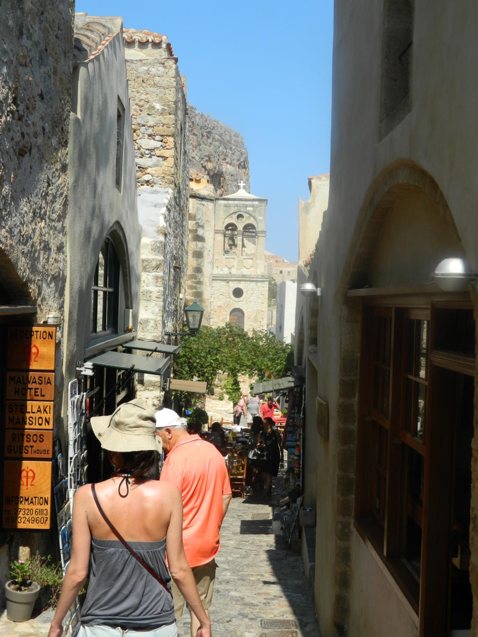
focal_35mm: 47
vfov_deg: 40.4
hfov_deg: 30.9
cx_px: 239
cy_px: 318
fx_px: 865
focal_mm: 8.4
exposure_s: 1/800
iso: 80
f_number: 3.6
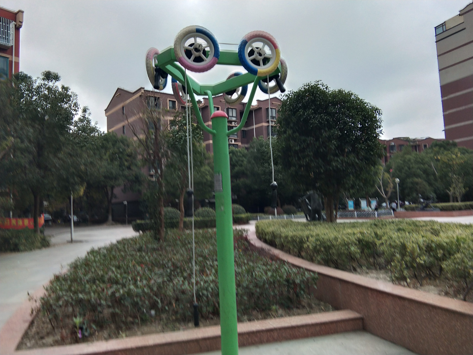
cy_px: 178
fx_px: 424
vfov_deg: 45.4
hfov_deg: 58.4
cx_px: 236
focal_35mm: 31
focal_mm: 3.69
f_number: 2.2
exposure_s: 1/128
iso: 50
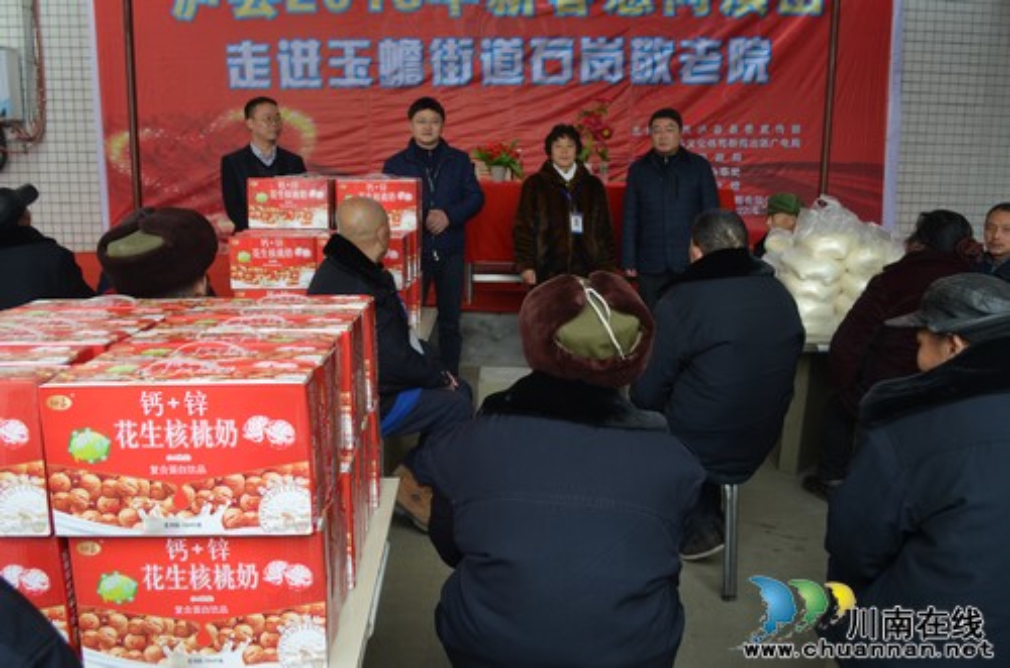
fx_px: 840
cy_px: 334
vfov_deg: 43.4
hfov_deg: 62.0
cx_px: 505
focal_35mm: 30
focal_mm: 20
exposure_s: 1/125
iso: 220
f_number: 5.6
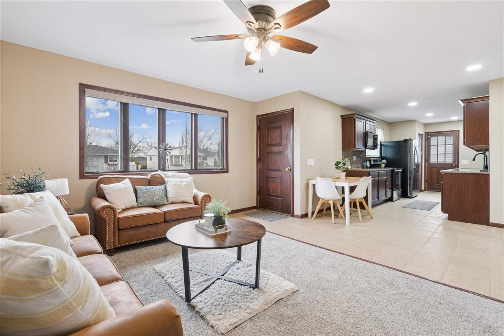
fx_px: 224
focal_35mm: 16
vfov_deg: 73.7
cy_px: 168
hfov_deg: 96.7
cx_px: 252
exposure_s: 1/20
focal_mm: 16
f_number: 8
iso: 400
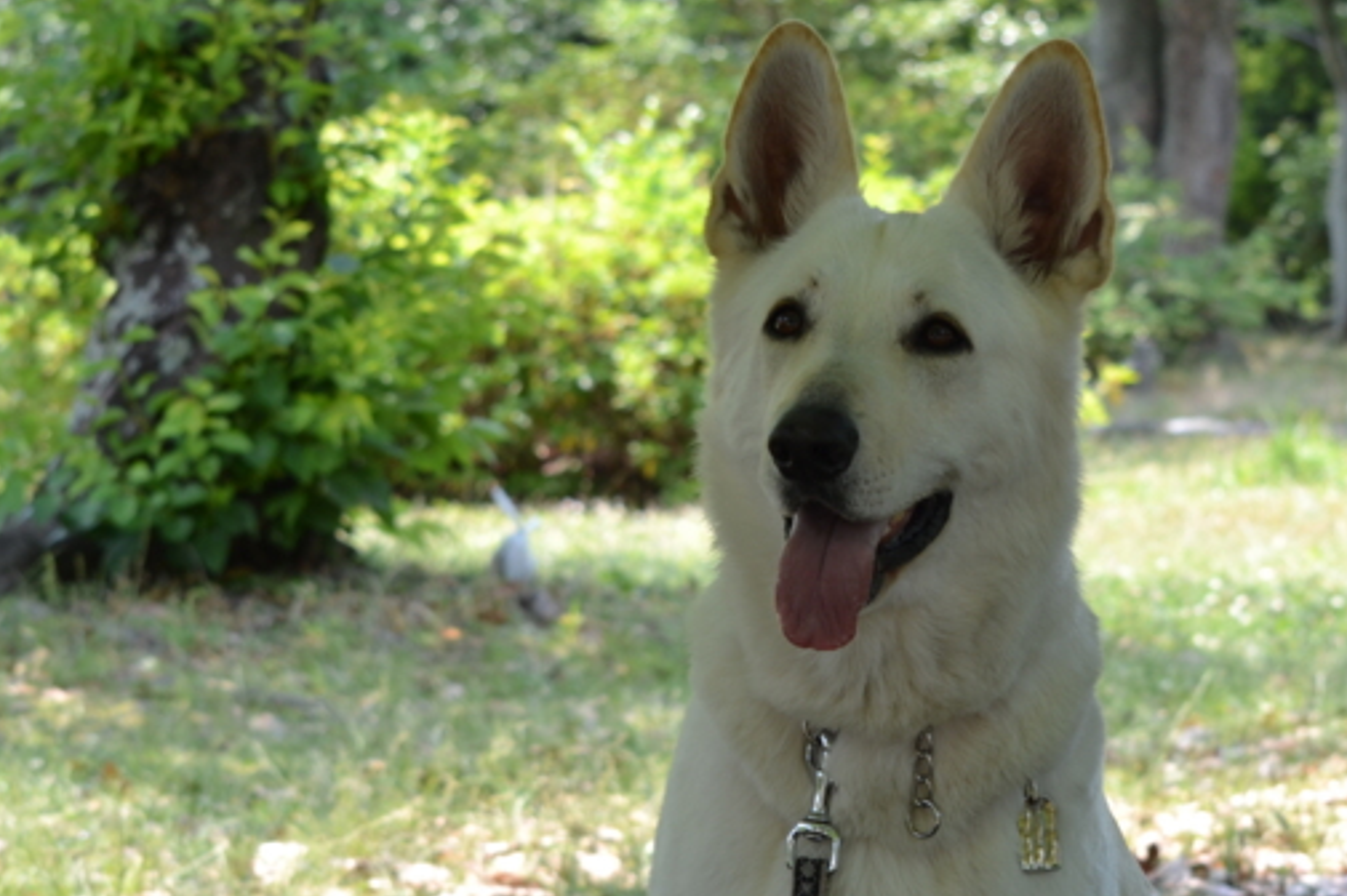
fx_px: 4890
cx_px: 838
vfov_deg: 10.5
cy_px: 561
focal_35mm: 131
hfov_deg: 15.7
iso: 220
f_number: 8
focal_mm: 55
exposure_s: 1/125
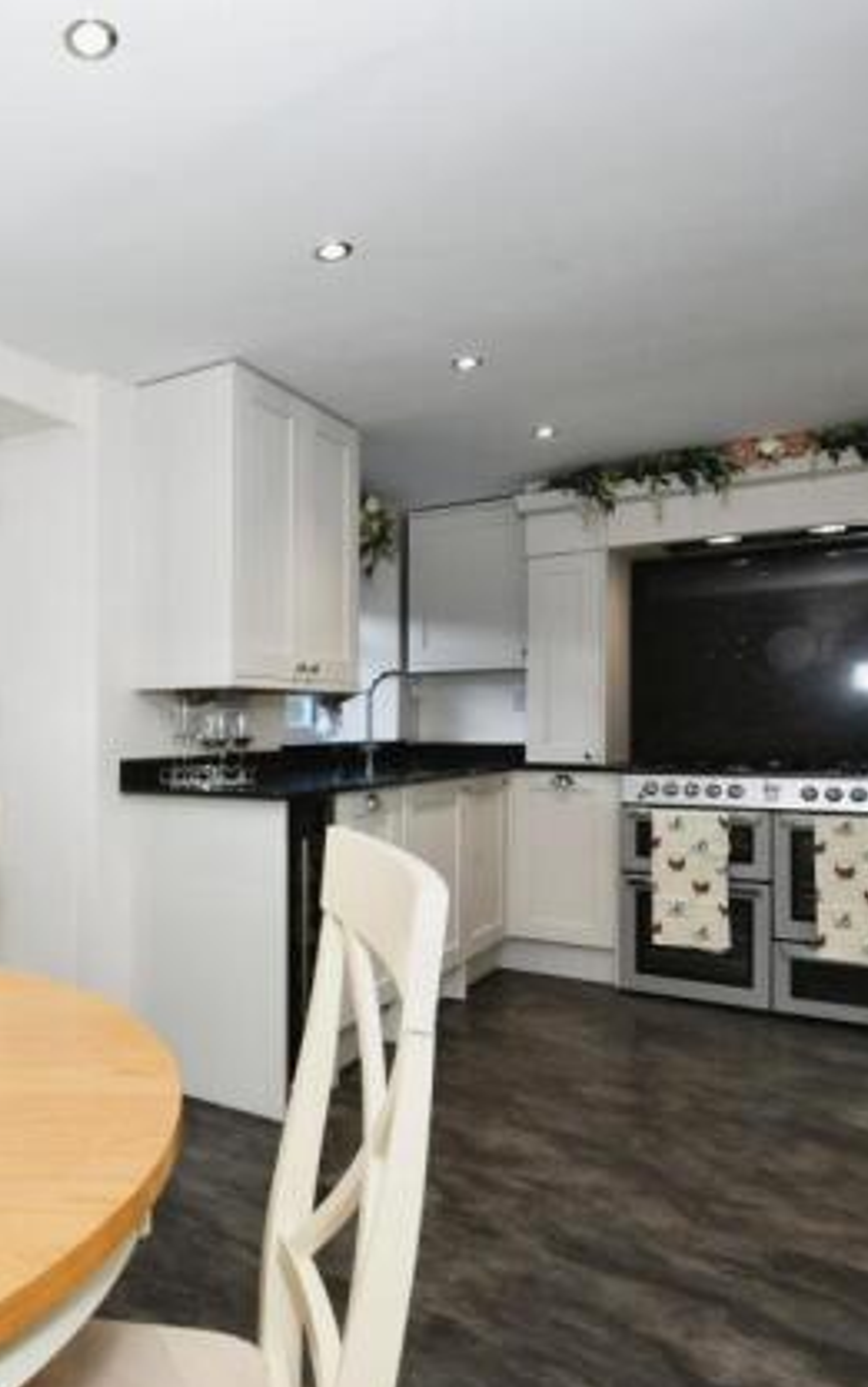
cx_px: 128
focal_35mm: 24
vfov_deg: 74.7
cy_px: 720
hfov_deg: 47.2
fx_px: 907
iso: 400
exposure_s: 1/40
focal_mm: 10
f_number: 8
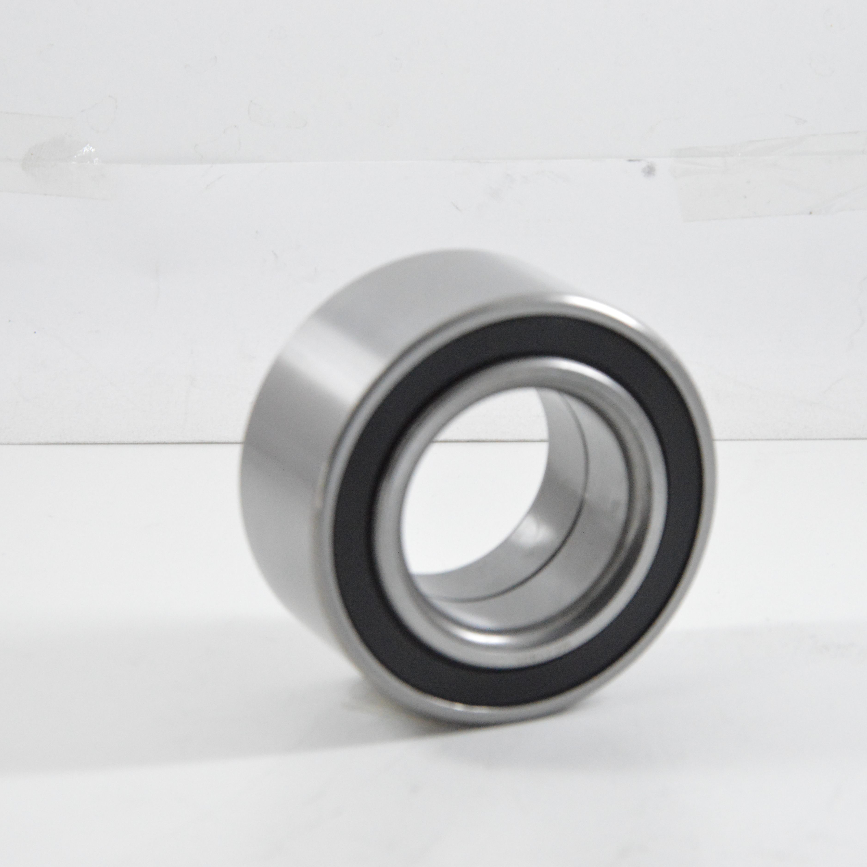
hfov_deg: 13.7
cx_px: 496
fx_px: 3599
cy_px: 453
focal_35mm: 127
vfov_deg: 13.7
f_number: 8
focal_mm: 62
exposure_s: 1/100
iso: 3200
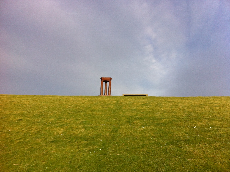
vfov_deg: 40.6
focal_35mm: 35
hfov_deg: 52.7
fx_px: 232
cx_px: 115
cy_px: 86
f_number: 2.8
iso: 80
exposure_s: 1/1312
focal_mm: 3.85
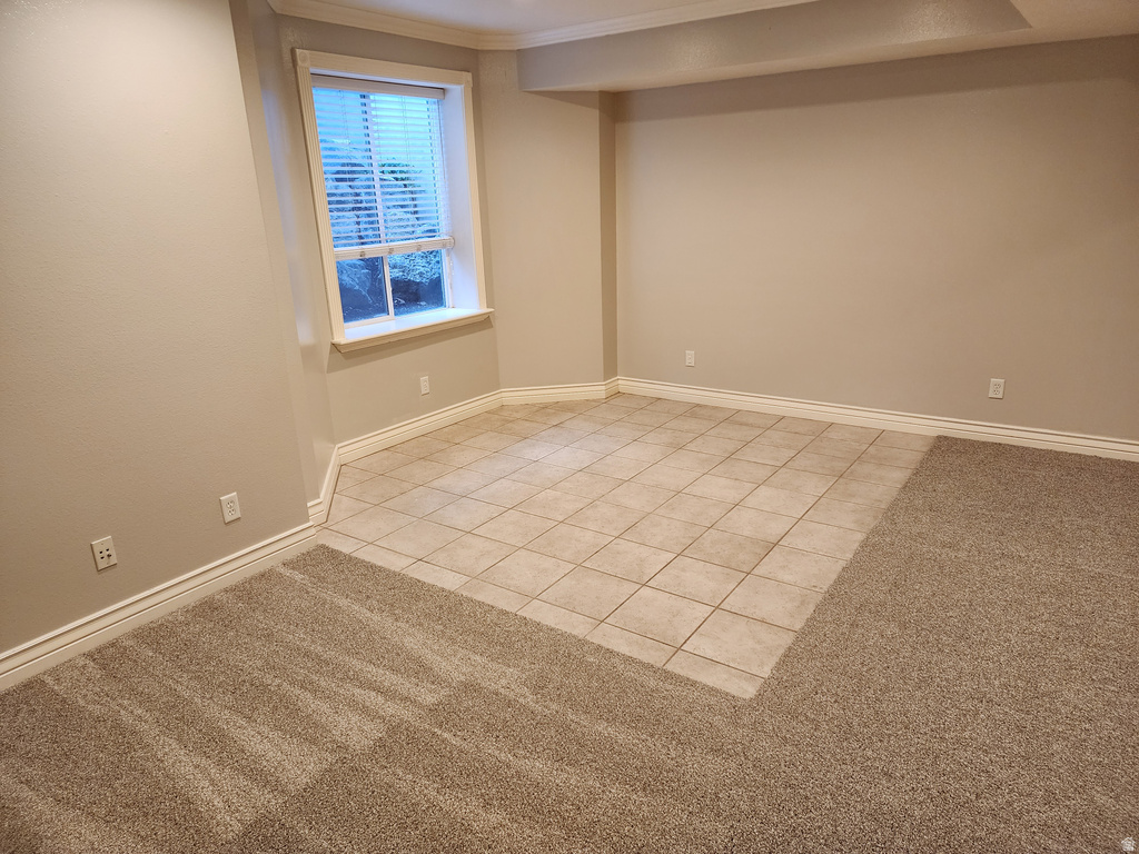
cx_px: 570
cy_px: 427
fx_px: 757
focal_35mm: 23
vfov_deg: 58.9
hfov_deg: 73.9
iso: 320
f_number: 1.8
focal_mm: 6.4
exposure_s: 1/120
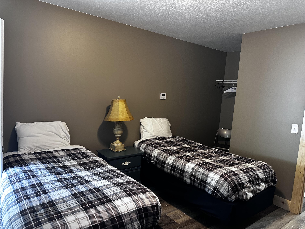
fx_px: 211
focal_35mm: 24
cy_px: 114
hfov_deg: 71.6
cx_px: 152
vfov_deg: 56.8
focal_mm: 6.86
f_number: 1.78
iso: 400
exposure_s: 1/60
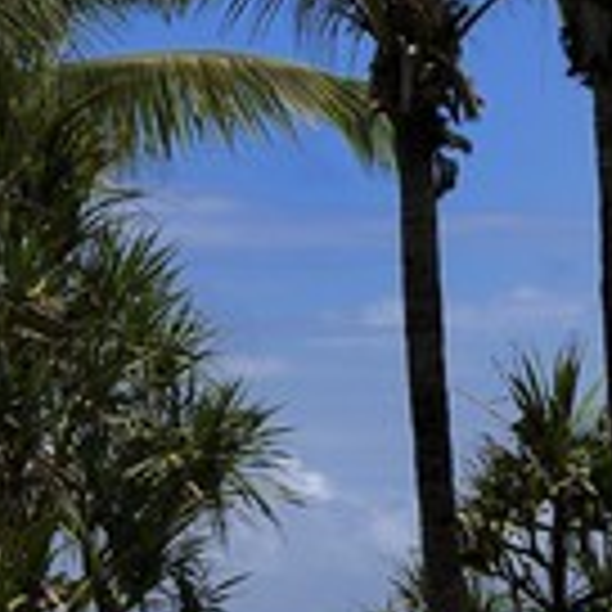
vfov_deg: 5.9
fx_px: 5901
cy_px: 508
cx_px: -189
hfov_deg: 5.9
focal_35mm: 295
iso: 200
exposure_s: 1/400
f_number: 11
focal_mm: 112
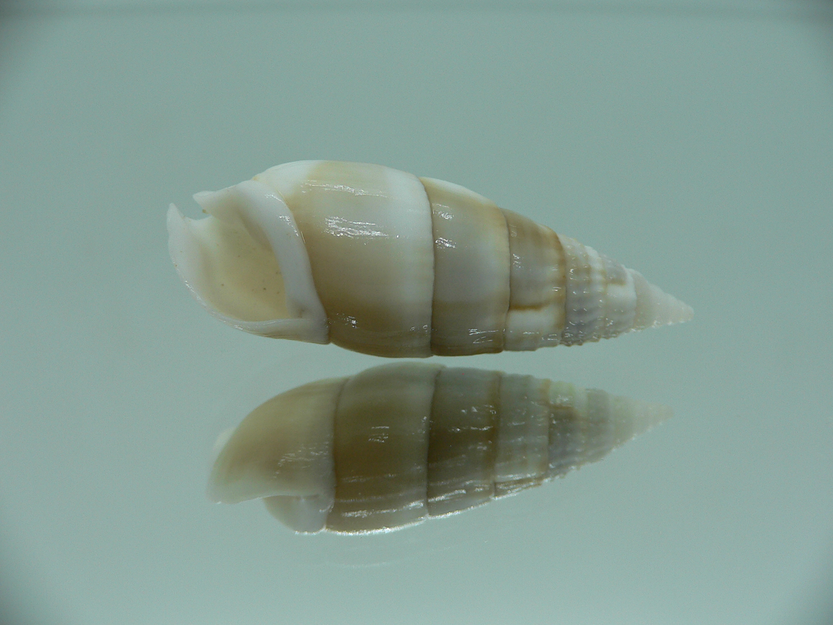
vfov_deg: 40.7
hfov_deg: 52.6
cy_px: 312
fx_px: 842
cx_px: 416
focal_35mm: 35
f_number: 2.8
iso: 80
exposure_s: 1/60
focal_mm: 4.6
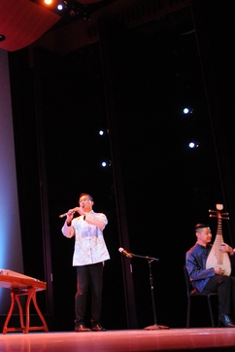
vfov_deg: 39.6
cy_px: 176
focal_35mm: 50
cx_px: -22
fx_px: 489
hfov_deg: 25.2
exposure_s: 1/160
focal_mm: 22
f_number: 3.5
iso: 2500
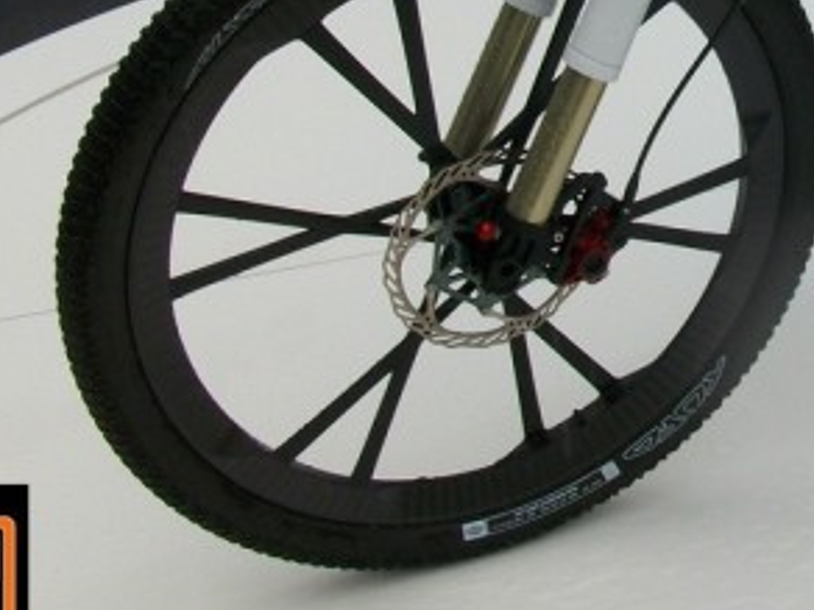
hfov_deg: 20.1
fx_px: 2187
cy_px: 6
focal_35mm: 93
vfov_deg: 15.6
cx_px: 903
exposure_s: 1/166
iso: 80
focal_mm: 5.7
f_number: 5.5
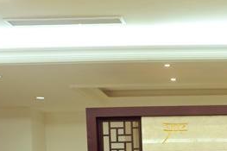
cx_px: 251
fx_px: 498
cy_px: 216
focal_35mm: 79
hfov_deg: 24.0
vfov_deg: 16.0
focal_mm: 26
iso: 1600
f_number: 4.5
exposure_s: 1/80
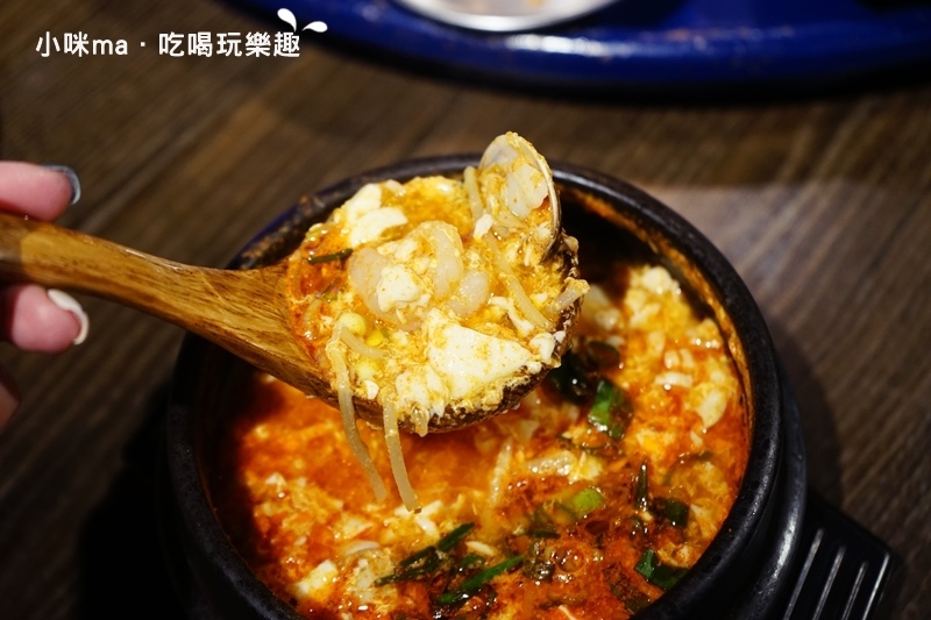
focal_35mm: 50
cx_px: 466
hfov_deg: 39.6
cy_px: 310
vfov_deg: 27.0
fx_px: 1293
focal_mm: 50
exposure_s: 1/60
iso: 1250
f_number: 4.5
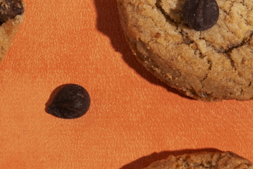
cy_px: 0
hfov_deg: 5.3
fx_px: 2734
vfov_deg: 3.5
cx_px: 226
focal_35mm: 389
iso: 125
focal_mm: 70
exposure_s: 1/125
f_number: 9
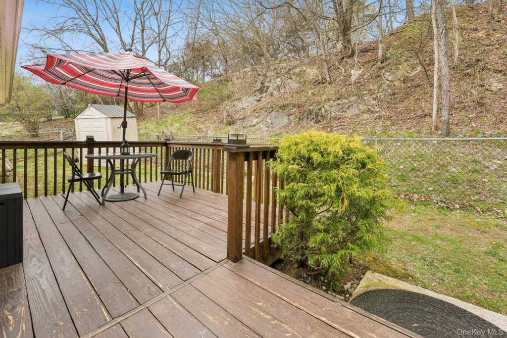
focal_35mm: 14
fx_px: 197
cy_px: 169
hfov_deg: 104.2
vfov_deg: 81.2
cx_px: 254
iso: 125
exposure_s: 1/60
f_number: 8
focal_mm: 14
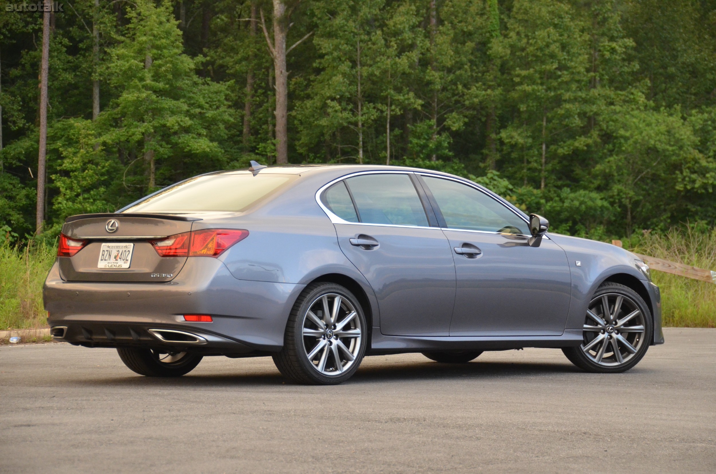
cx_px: 358
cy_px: 237
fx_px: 2382
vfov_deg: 11.4
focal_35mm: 120
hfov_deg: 17.1
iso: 1600
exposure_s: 1/200
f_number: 5
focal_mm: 80
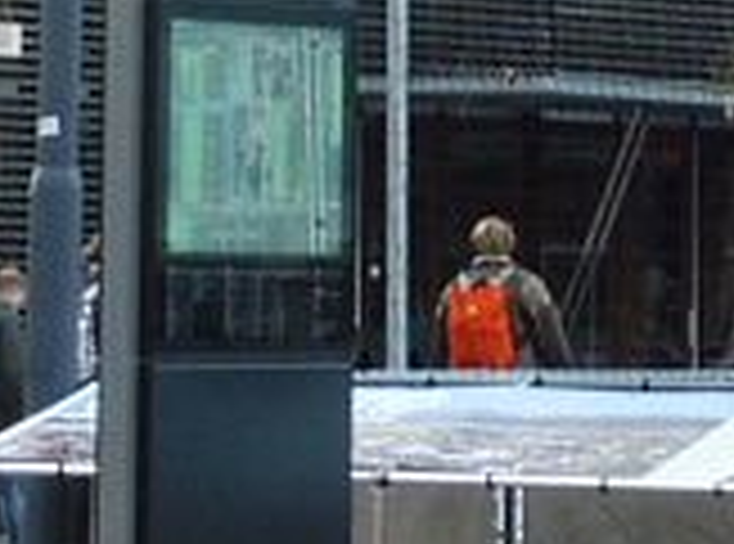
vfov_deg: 3.9
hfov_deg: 5.4
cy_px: -996
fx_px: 7711
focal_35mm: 365
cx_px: 522
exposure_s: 1/60
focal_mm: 10.3
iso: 200
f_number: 4.7
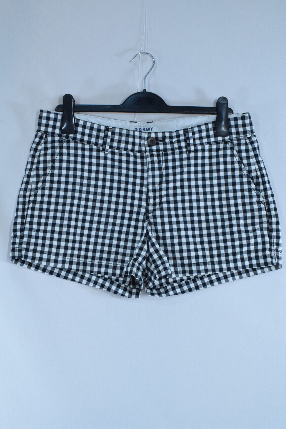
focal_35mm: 48
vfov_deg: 41.1
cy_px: 214
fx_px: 572
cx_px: 143
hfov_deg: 28.1
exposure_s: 1/160
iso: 3200
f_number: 16
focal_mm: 32
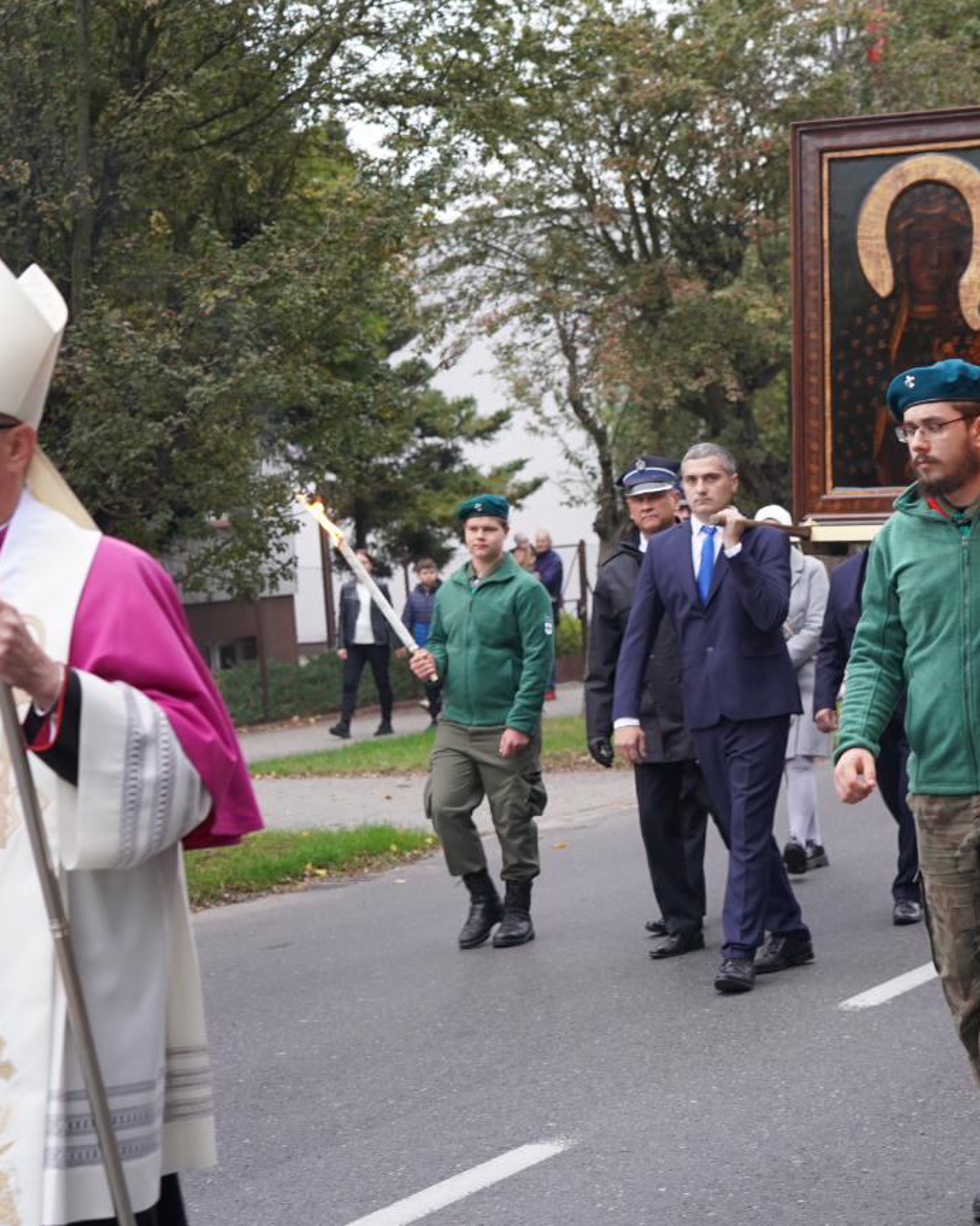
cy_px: 614
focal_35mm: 72
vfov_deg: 26.4
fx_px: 2611
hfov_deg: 21.0
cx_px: 770
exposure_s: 1/160
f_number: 4
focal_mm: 51
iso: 1600
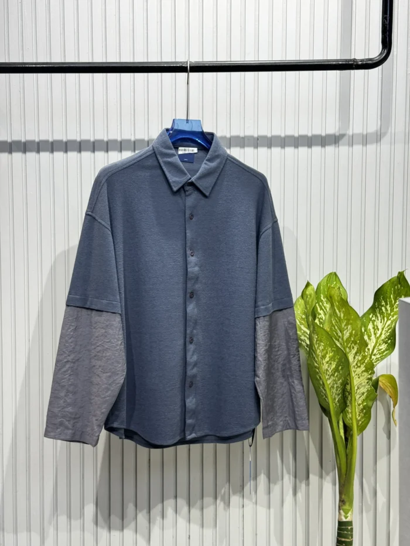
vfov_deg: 39.7
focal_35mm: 48
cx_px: 205
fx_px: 758
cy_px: 273
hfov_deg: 30.3
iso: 64
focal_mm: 6.76
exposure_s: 1/100
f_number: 1.78
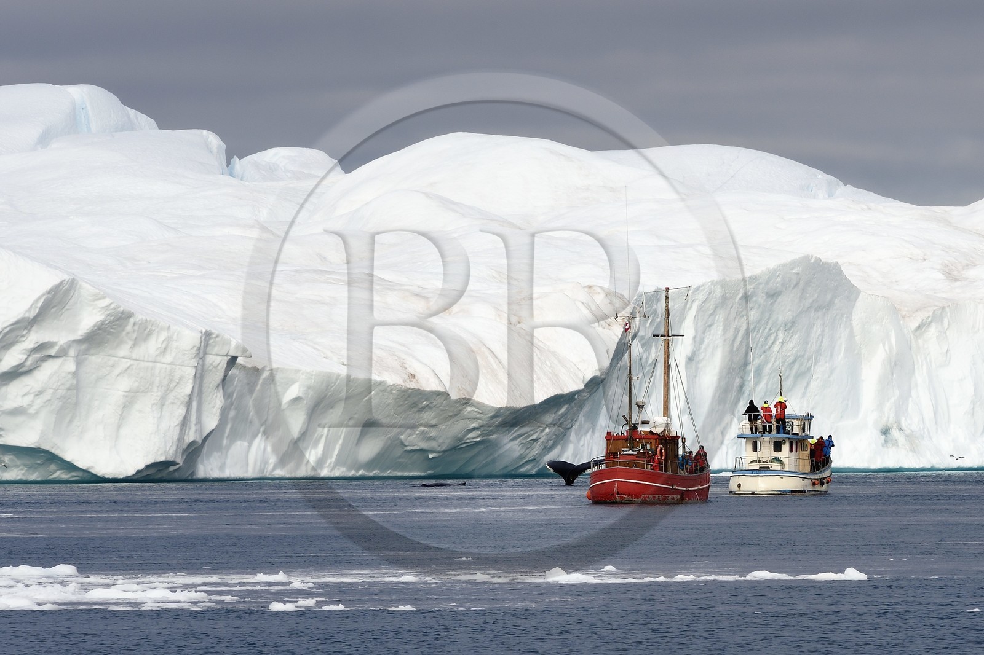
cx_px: 492
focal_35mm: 280
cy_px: 328
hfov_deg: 7.4
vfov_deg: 4.9
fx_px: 7651
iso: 200
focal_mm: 280
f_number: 11
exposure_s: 1/250
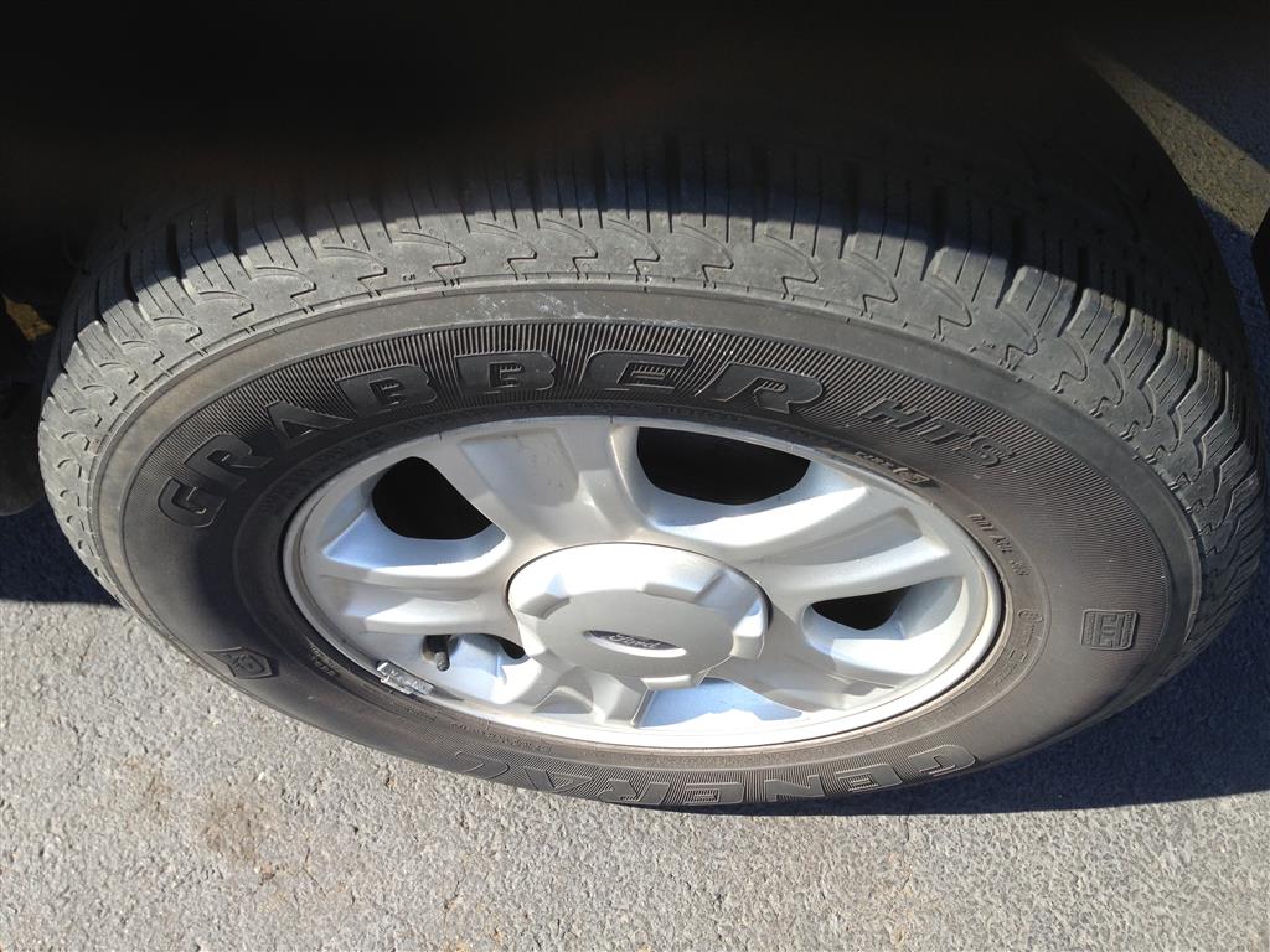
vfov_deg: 42.9
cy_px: 476
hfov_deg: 55.4
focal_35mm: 33
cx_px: 635
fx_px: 1211
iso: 50
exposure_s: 1/396
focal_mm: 4.13
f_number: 2.4
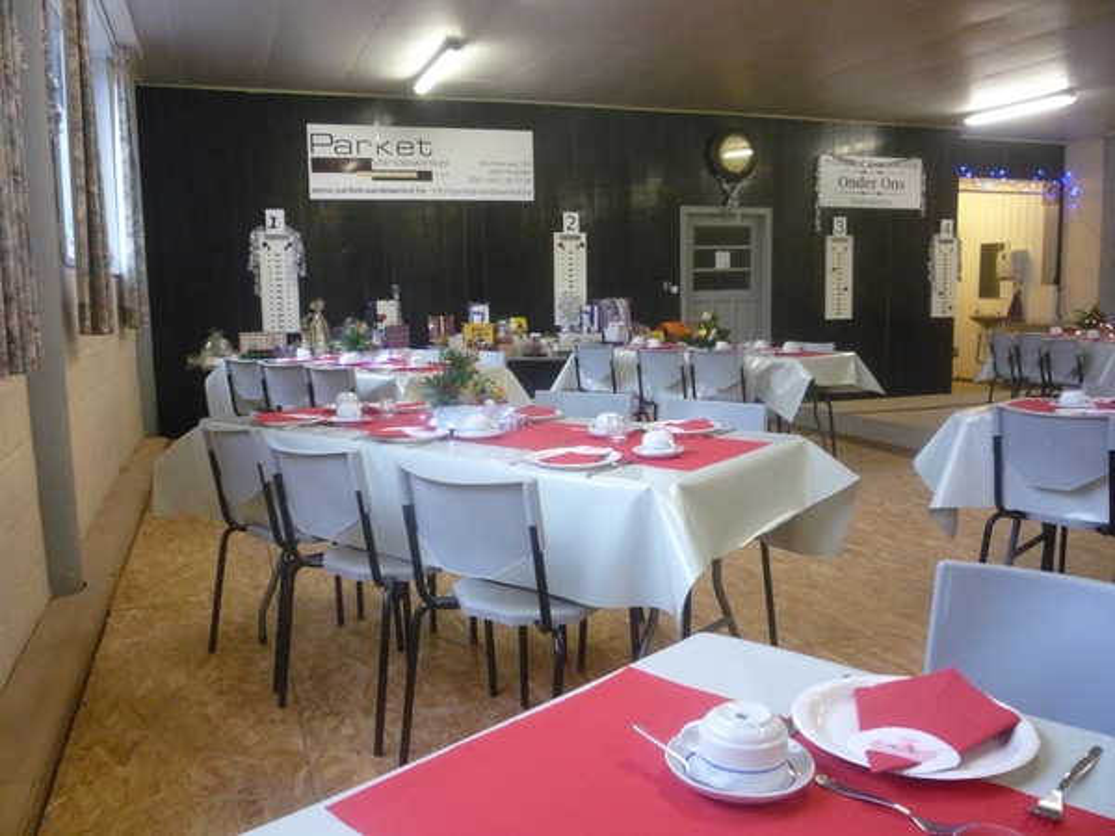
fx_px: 966
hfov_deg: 60.0
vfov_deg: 46.8
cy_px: 418
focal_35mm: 30
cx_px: 558
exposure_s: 1/20
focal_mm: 5.2
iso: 400
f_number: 3.3
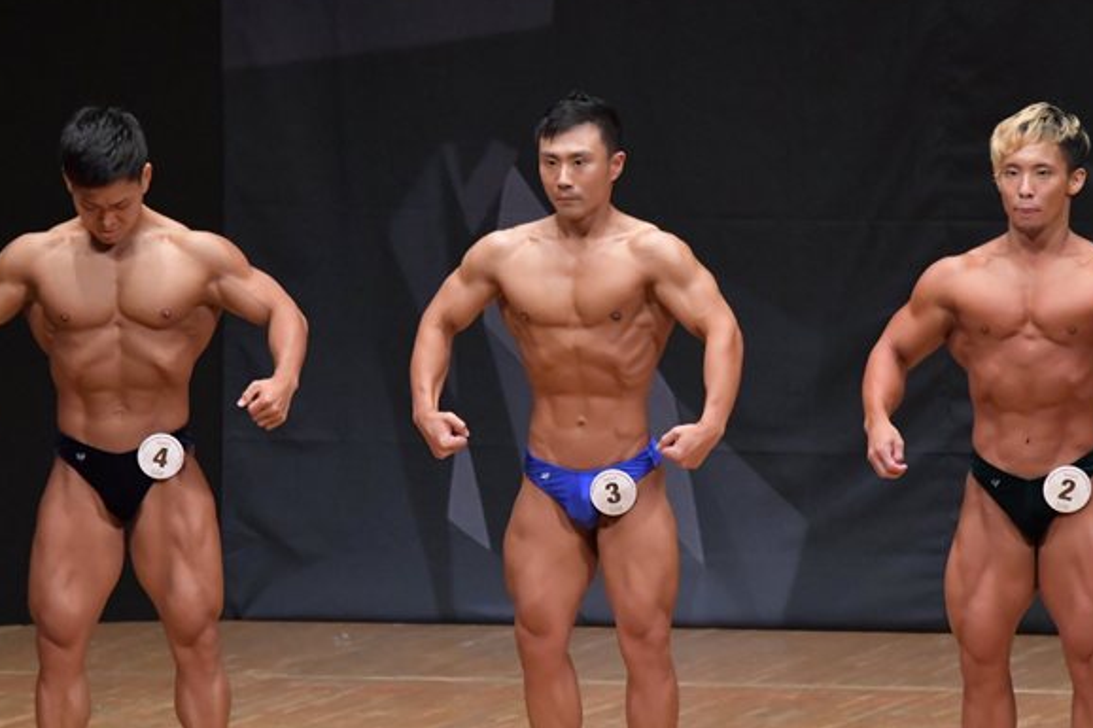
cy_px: 461
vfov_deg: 3.8
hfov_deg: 5.7
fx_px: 10987
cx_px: 491
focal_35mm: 362
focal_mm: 180
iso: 6400
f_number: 5.6
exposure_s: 1/400
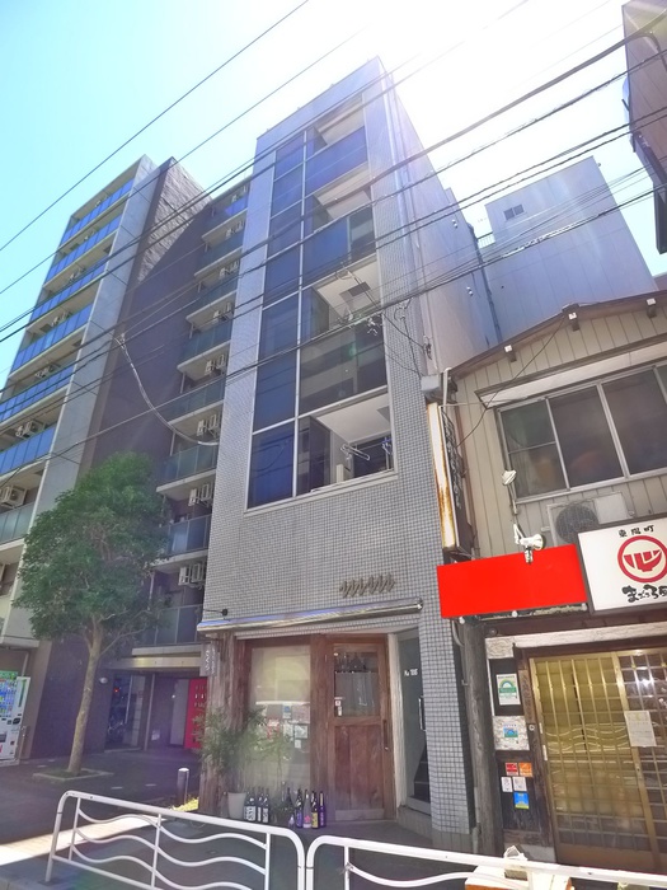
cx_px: 334
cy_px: 445
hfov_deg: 56.8
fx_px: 617
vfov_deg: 71.6
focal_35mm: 24
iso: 400
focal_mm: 5.1
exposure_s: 1/400
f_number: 2.8
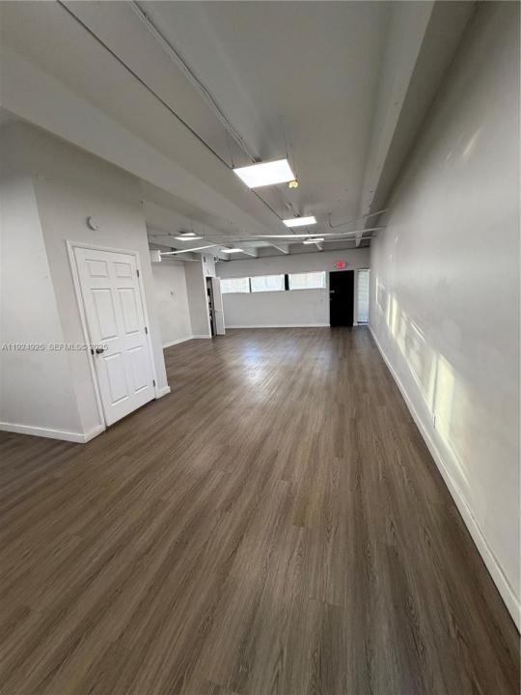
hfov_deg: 85.7
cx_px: 260
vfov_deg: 102.1
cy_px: 348
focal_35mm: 14
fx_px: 281
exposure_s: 1/120
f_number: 2.2
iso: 250
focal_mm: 2.22
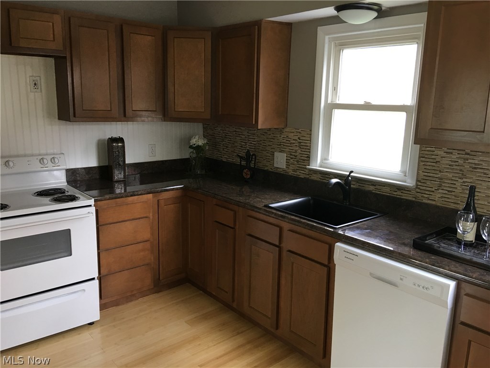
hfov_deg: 61.7
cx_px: 245
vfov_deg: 48.2
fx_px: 411
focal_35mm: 29
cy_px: 184
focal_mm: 4.15
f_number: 2.2
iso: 40
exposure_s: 1/30
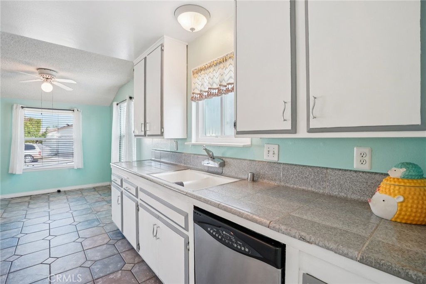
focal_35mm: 16
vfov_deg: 73.7
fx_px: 189
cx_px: 213
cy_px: 142
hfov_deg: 96.8
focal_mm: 16
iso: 400
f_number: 8
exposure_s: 1/30
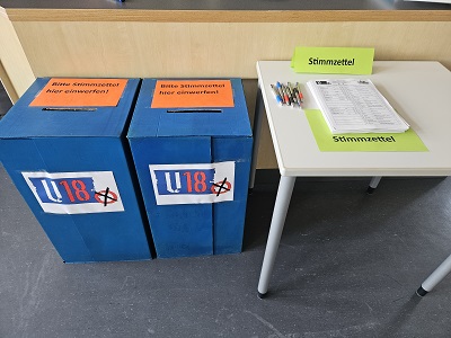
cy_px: 169
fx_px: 300
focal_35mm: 23
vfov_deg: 58.9
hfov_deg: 73.9
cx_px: 226
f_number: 1.8
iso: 250
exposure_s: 1/100
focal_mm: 5.4
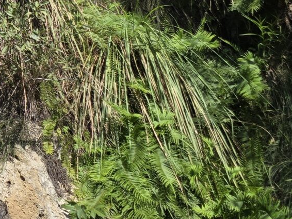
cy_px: -41
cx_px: -246
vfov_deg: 13.8
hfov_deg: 15.9
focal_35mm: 104
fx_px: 878
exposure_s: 1/818
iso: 12
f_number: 1.7
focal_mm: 6.3
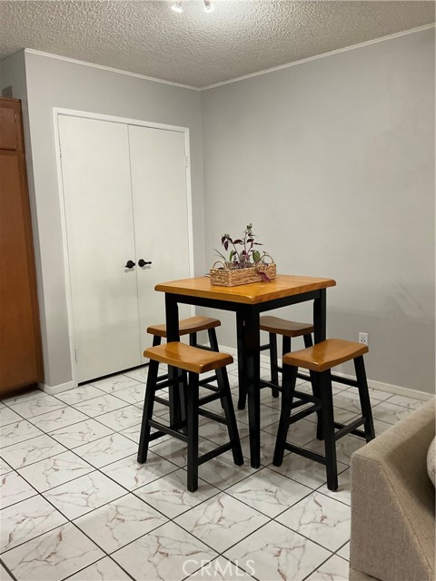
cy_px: 290
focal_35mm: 29
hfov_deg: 48.2
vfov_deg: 61.7
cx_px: 218
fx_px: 487
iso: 125
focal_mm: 3
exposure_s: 1/60
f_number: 1.8
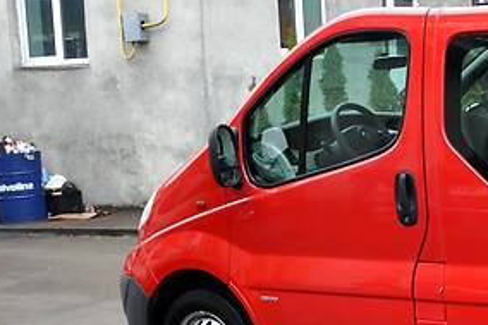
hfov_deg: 23.5
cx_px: 639
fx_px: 1030
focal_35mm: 76
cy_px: 204
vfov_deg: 17.9
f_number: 3.5
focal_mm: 18
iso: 800
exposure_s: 1/50
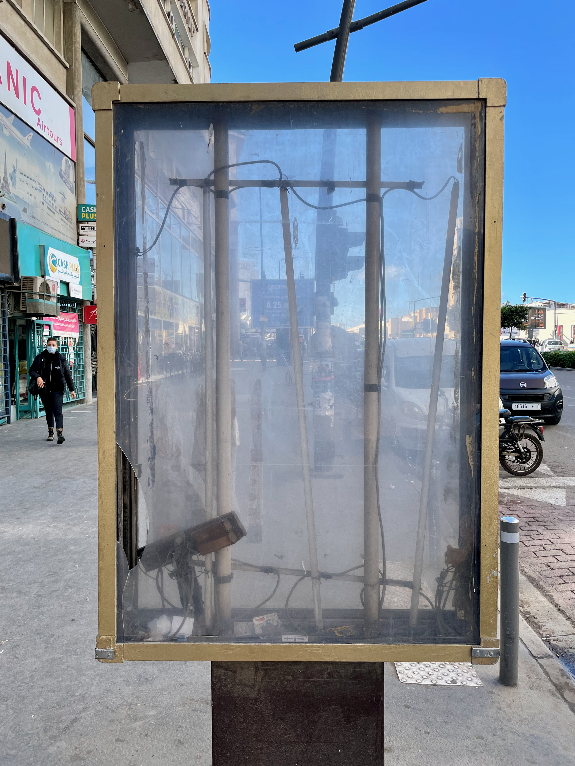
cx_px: 288
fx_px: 576
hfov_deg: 53.1
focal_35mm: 26
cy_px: 383
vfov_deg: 67.3
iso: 32
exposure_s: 1/855
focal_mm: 4.2
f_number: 1.6
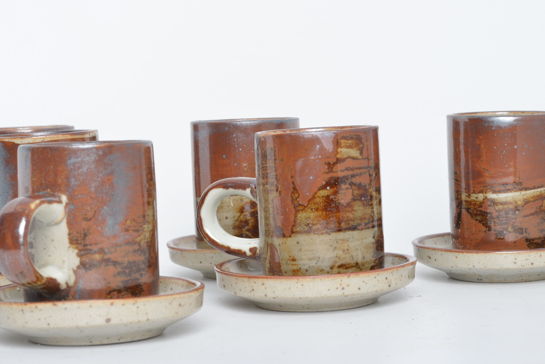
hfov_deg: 22.1
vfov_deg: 14.9
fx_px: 1393
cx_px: 264
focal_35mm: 92
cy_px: 148
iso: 100
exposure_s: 1/125
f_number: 11
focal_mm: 50
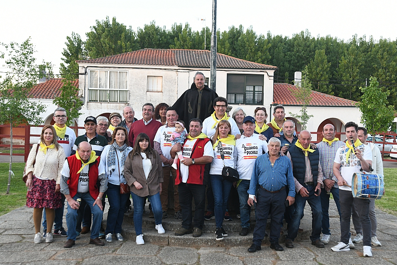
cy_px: 134
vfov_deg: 28.7
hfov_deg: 41.9
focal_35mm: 47
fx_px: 518
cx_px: 214
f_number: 5
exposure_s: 1/125
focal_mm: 42
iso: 1250
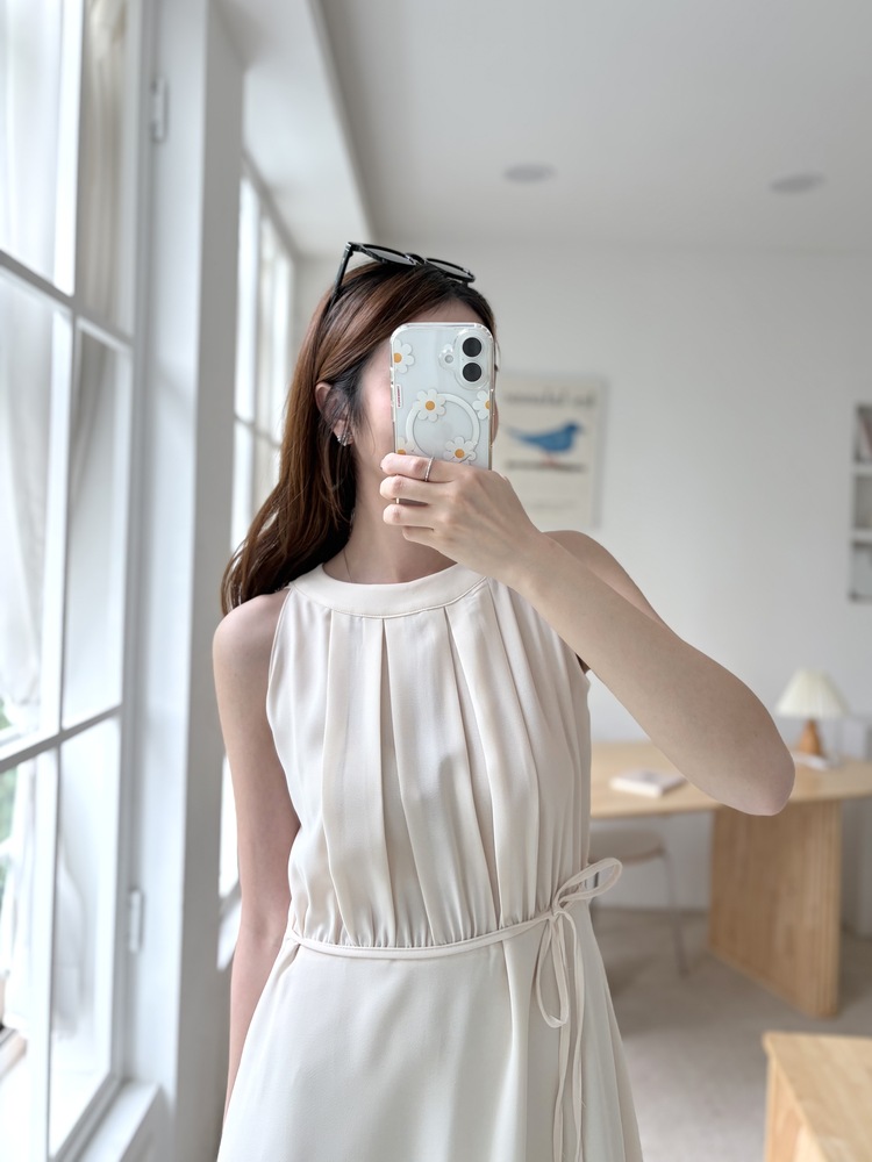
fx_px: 873
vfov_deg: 67.3
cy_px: 581
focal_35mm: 26
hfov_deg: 53.1
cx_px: 436
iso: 80
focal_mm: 5.96
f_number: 1.6
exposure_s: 1/120
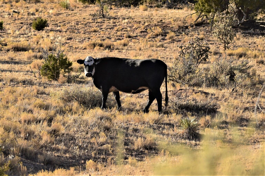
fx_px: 1435
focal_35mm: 195
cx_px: 132
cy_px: 88
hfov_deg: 10.6
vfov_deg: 7.0
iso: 100
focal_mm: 130
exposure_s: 1/400
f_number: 5
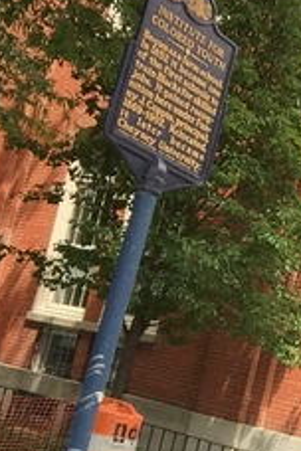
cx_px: 333
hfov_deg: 19.2
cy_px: 303
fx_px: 853
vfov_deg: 29.4
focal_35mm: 68
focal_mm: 2.65
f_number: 2.2
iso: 32
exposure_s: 1/316
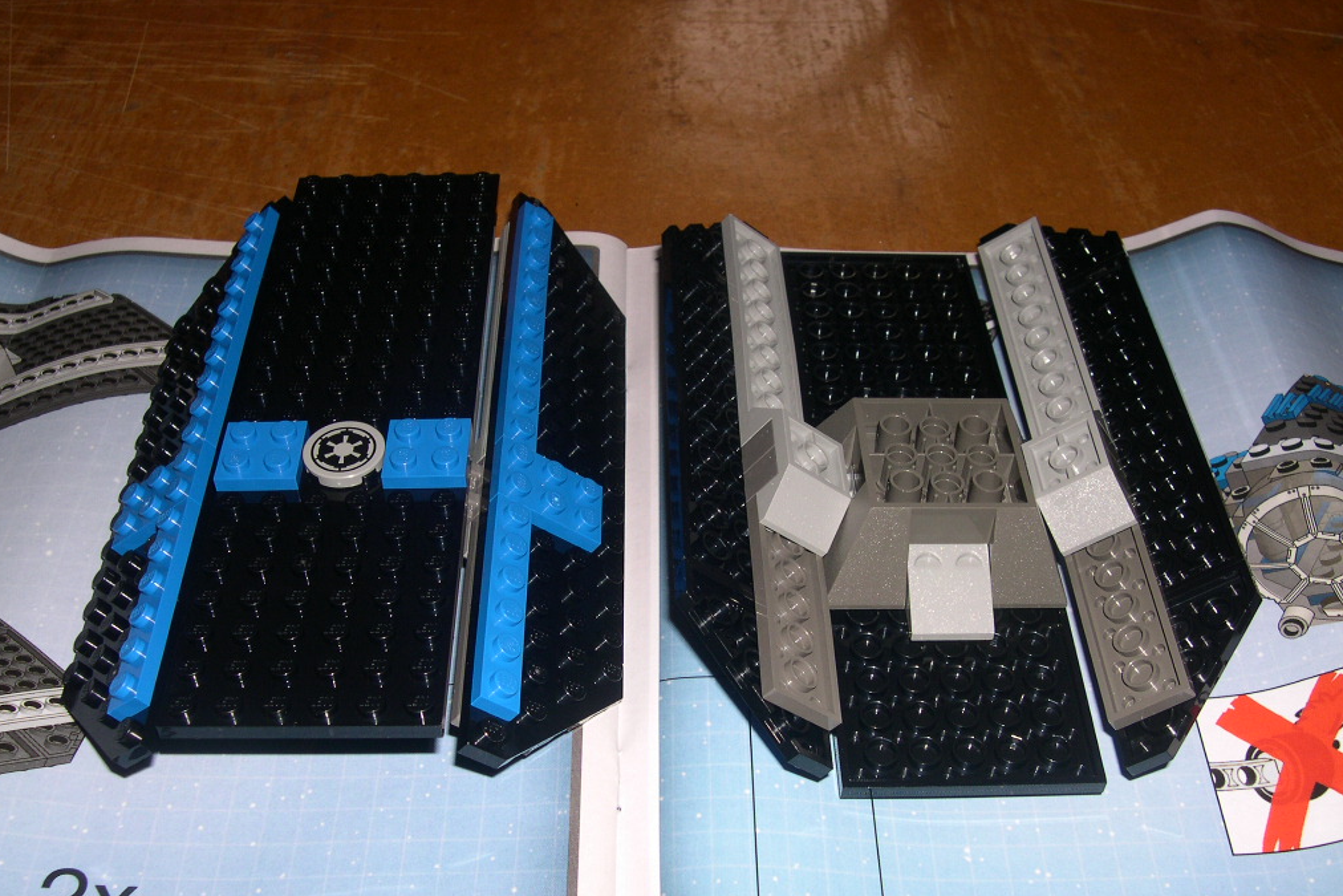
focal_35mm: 40
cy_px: 504
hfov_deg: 48.5
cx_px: 665
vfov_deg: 33.4
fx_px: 1492
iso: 100
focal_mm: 8
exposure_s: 1/60
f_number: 7.6
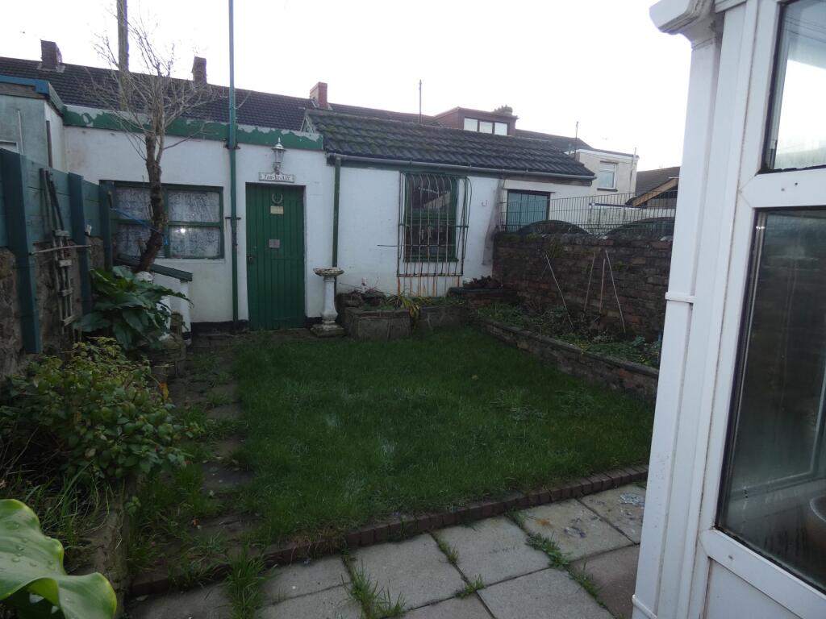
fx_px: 477
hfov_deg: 81.7
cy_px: 310
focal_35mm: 20
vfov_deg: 66.0
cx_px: 413
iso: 125
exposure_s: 1/60
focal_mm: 3.6
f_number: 2.8
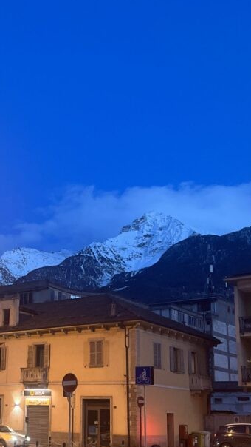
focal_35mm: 48
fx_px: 568
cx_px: 47
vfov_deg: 42.4
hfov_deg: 24.5
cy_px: 292
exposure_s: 1/33
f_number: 1.6
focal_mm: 5.1
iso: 500
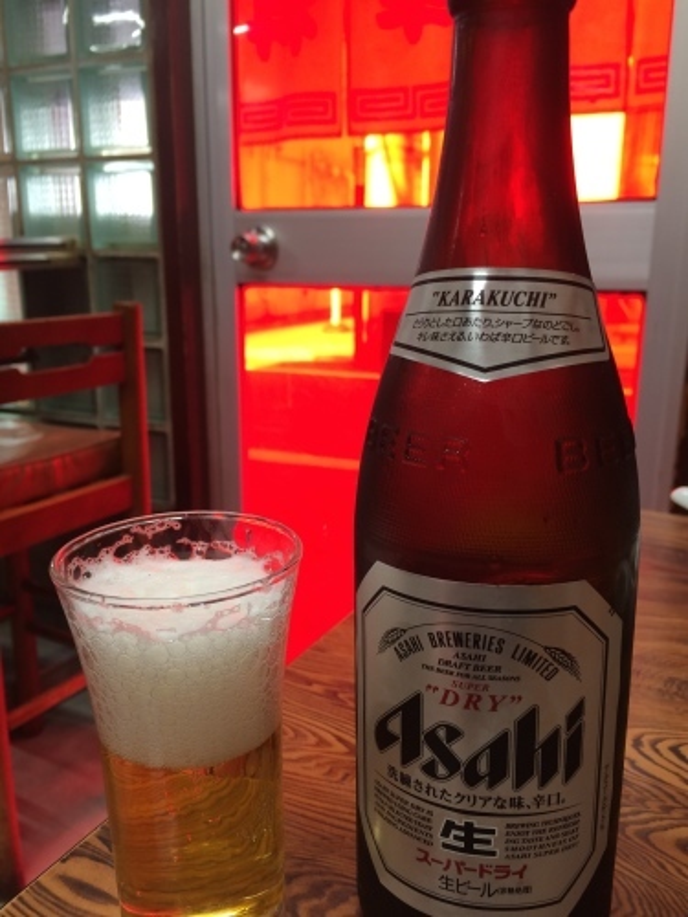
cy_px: 458
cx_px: 344
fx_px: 769
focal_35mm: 29
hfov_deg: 48.2
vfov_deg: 61.7
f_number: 2.2
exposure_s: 1/30
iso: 50
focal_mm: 4.15
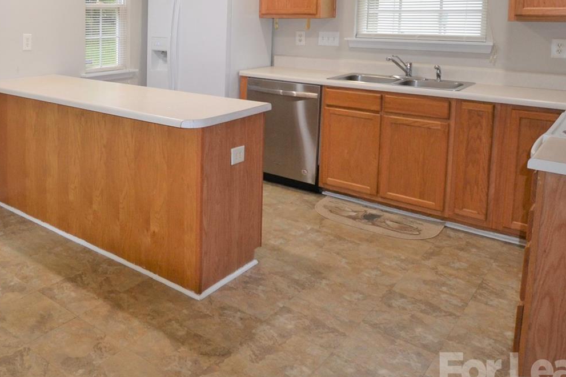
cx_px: 74
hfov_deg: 53.9
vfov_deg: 40.4
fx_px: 487
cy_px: 70
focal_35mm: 31
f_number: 3.5
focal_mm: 10
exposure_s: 1/60
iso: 450
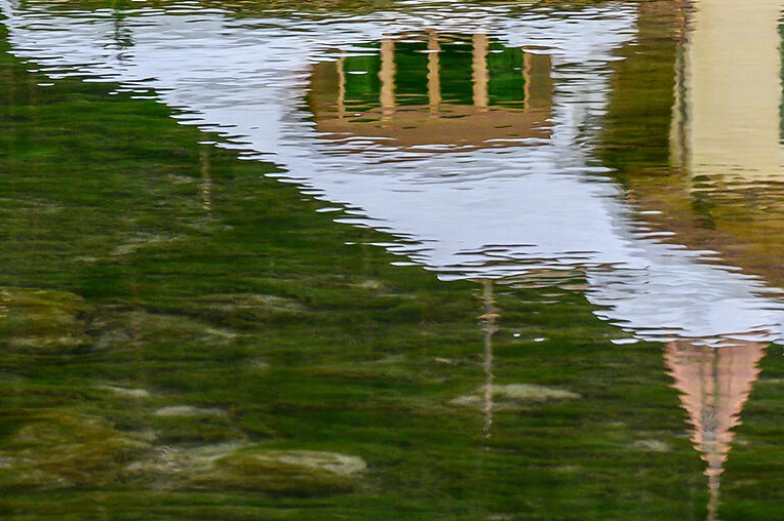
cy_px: 132
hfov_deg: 4.8
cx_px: 1155
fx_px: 9226
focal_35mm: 424
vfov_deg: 3.2
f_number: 8
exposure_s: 1/160
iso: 1400
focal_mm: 135
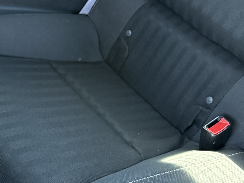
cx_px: 87
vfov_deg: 23.3
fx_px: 444
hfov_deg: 30.6
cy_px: 76
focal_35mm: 63
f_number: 1.78
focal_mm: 6.76
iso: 640
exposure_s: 1/60
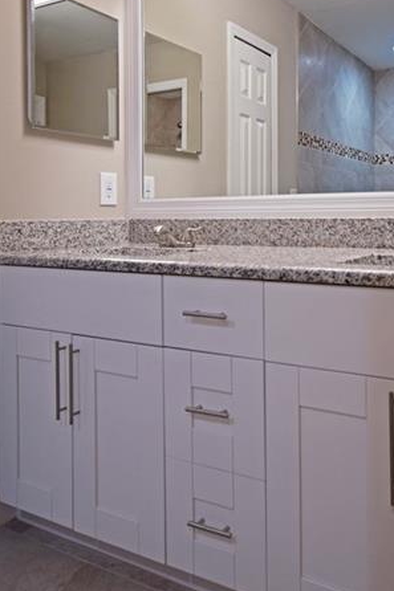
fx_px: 509
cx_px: 291
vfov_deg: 59.3
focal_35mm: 31
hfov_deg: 41.2
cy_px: 213
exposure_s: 1/10
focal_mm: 12
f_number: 4.5
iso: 200
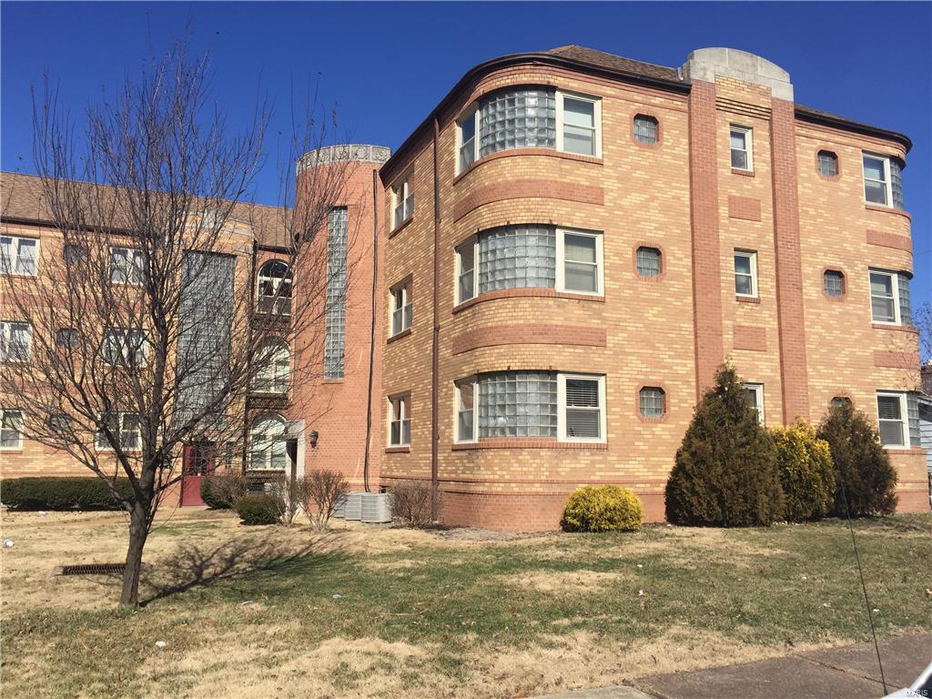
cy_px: 350
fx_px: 781
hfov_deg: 61.7
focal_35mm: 29
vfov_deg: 48.2
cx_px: 466
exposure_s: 1/2639
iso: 32
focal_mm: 4.15
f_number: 2.2
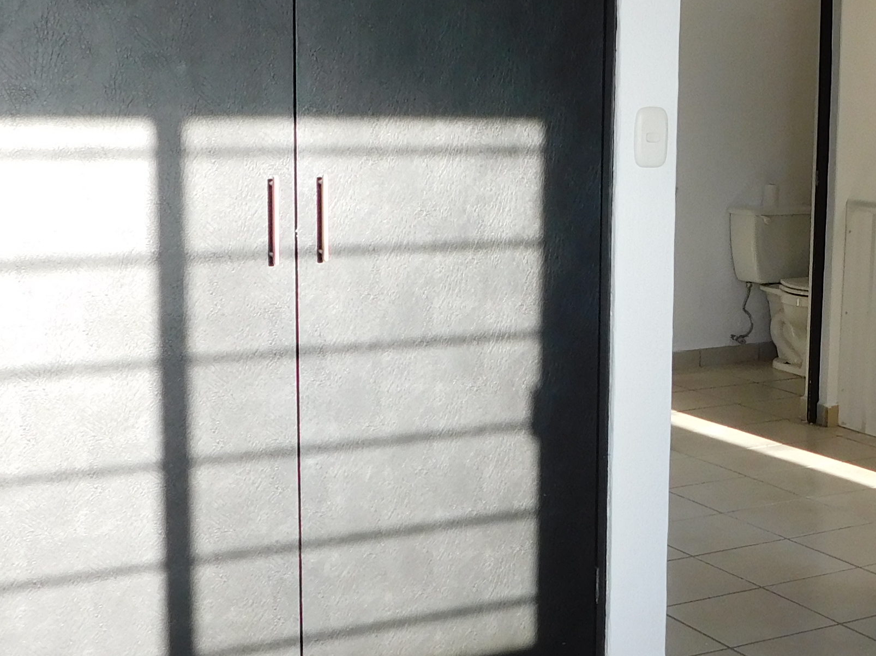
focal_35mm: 66
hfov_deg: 28.5
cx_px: 755
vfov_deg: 22.2
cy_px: 317
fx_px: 1670
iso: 125
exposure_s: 1/125
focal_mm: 4
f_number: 3
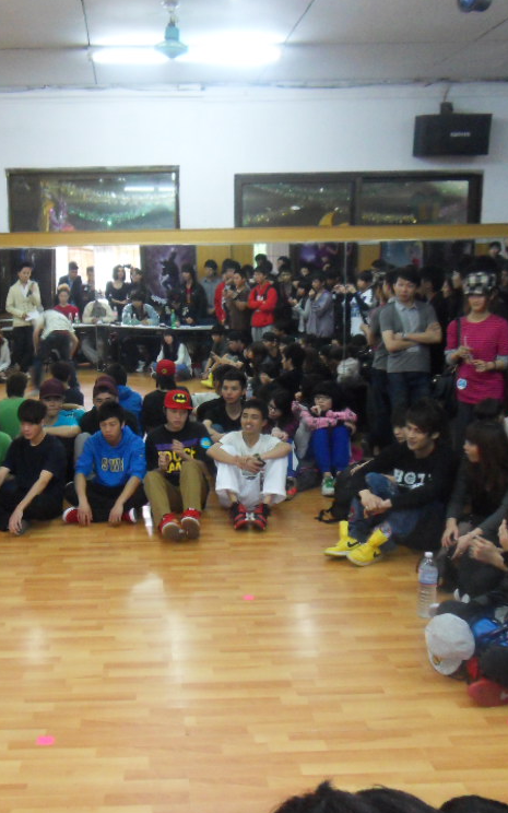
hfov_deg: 35.8
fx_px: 775
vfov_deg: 55.3
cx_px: 154
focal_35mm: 35
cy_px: 408
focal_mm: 4.2
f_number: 3.3
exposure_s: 1/20
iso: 400
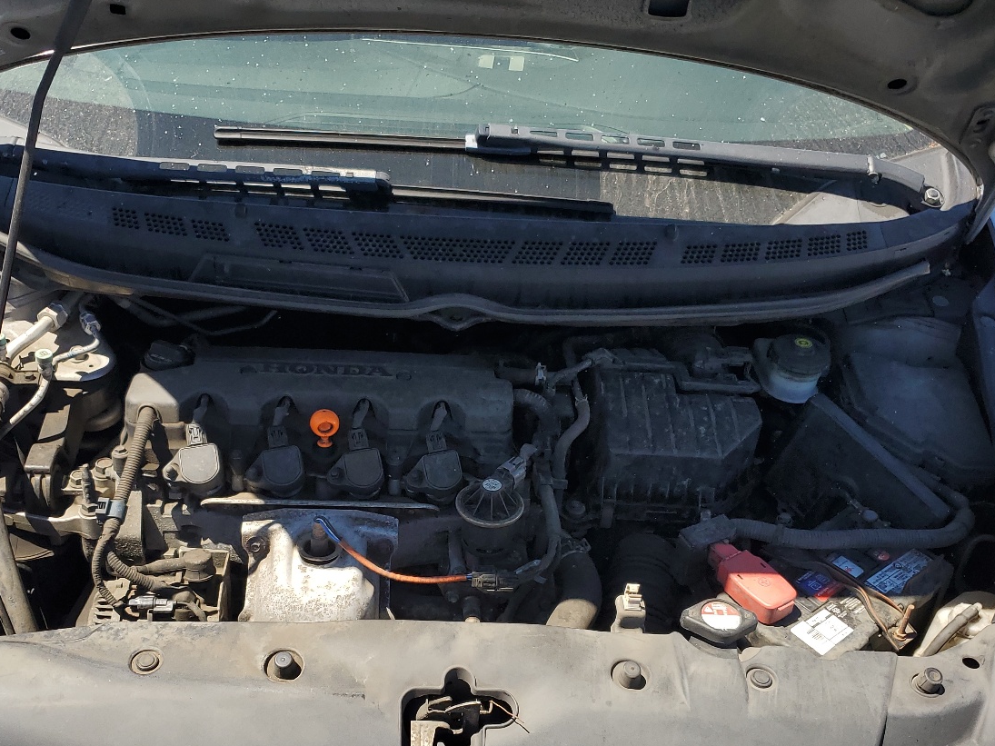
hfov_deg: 48.9
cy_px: 482
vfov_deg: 37.4
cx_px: 440
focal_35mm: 38
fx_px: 1092
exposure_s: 1/2000
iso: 50
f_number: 1.5
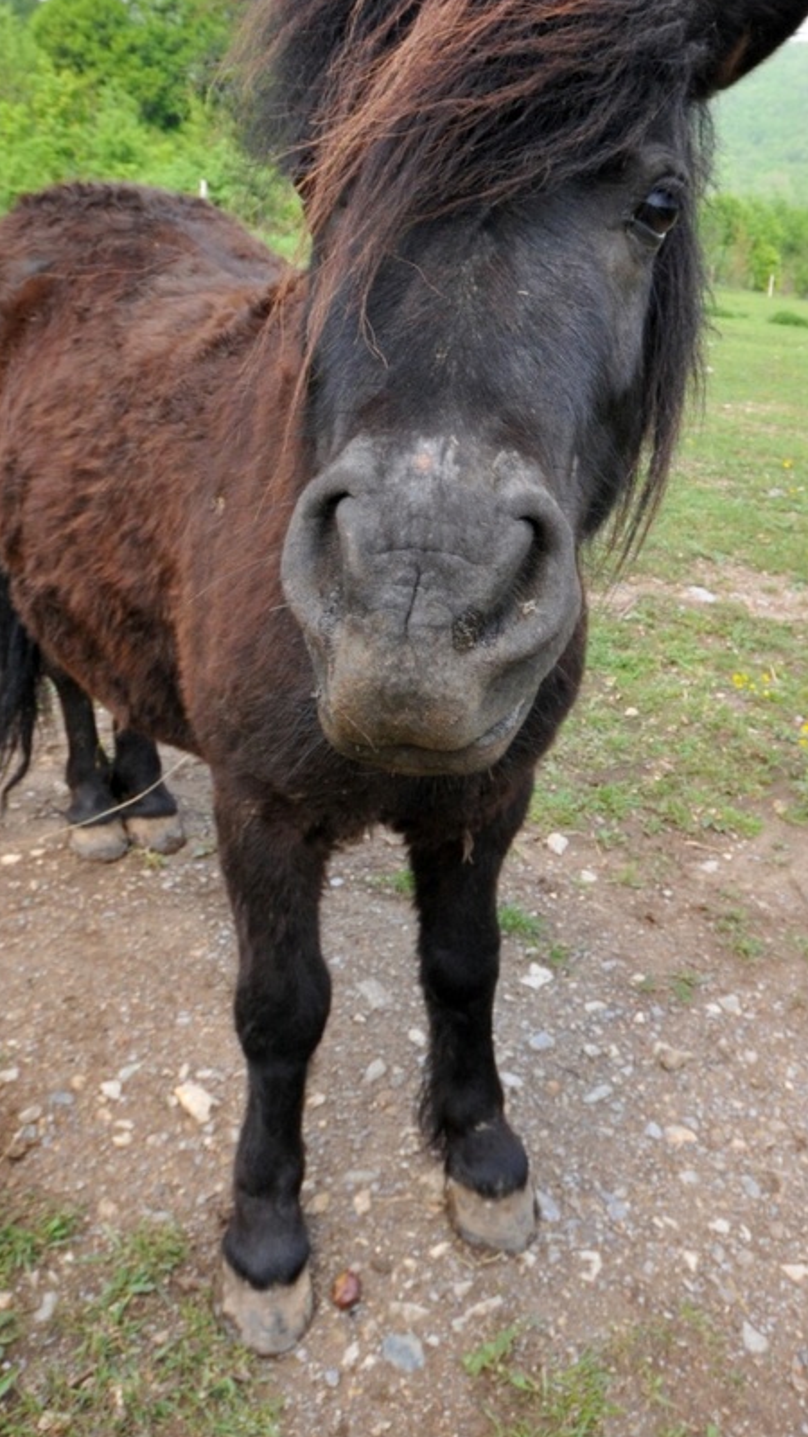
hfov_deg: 57.9
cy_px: 586
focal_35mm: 19
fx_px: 724
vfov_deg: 88.6
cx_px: 328
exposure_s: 1/500
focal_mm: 10
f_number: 8
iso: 500
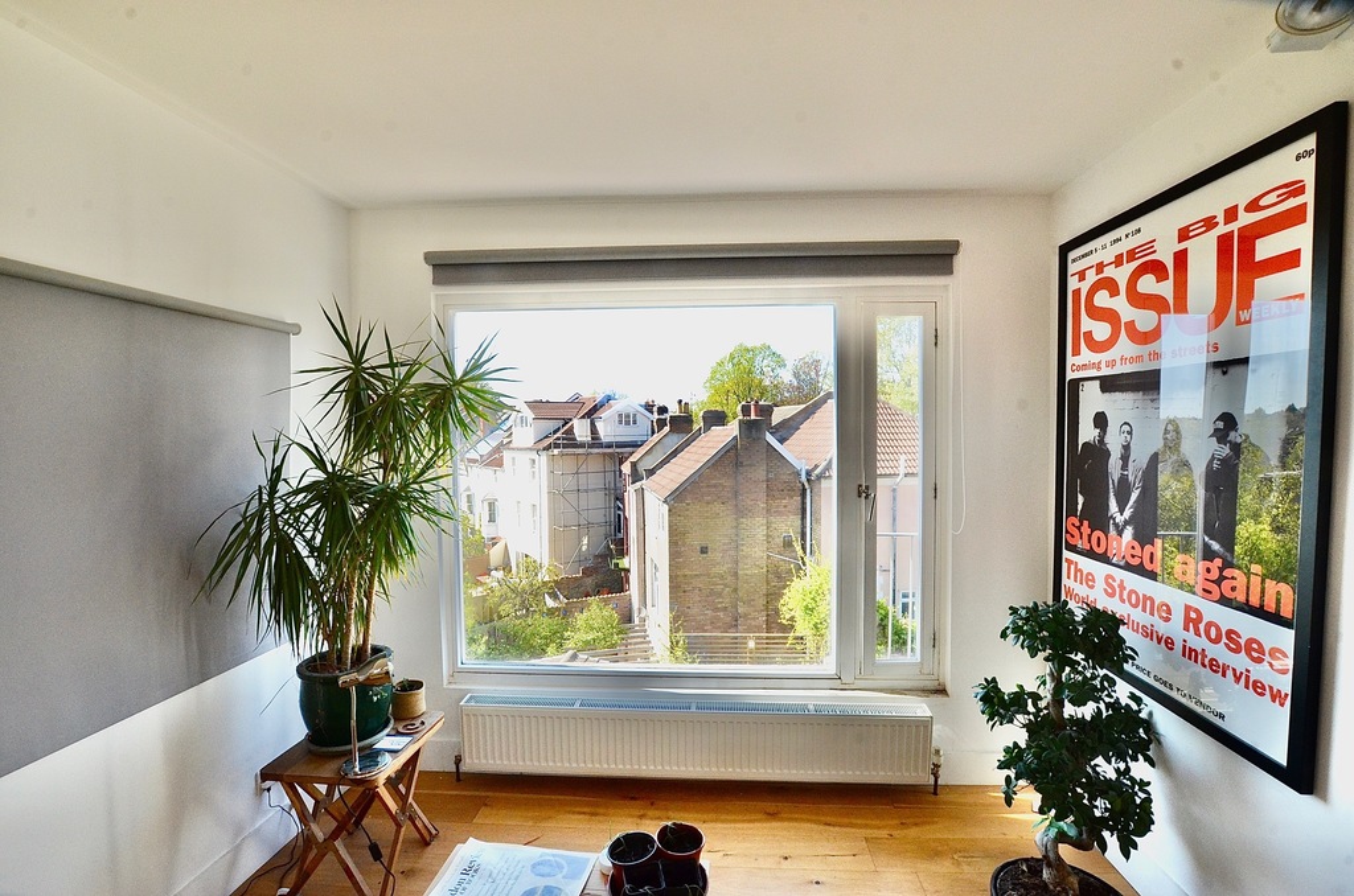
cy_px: 448
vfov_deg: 77.1
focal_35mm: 15
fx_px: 563
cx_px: 677
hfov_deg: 100.5
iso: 800
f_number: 11
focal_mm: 10
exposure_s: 1/100
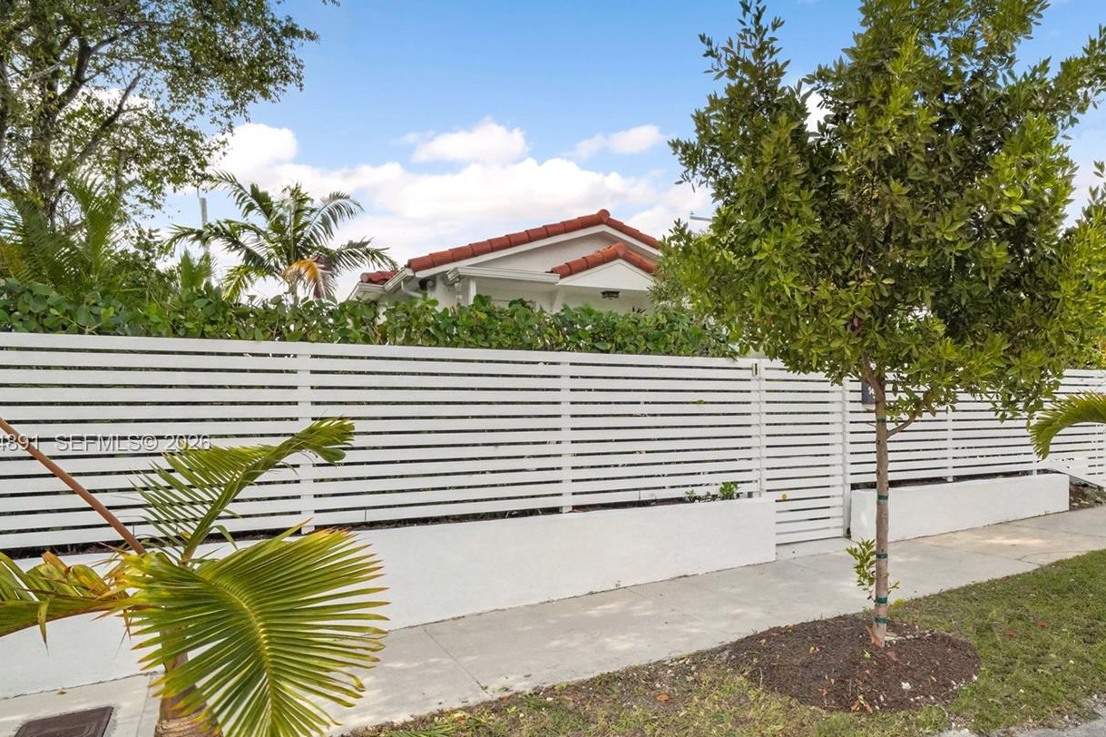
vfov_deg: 59.0
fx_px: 645
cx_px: 654
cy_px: 444
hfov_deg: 80.4
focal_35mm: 21
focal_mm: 16
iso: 1600
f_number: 11
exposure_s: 1/250
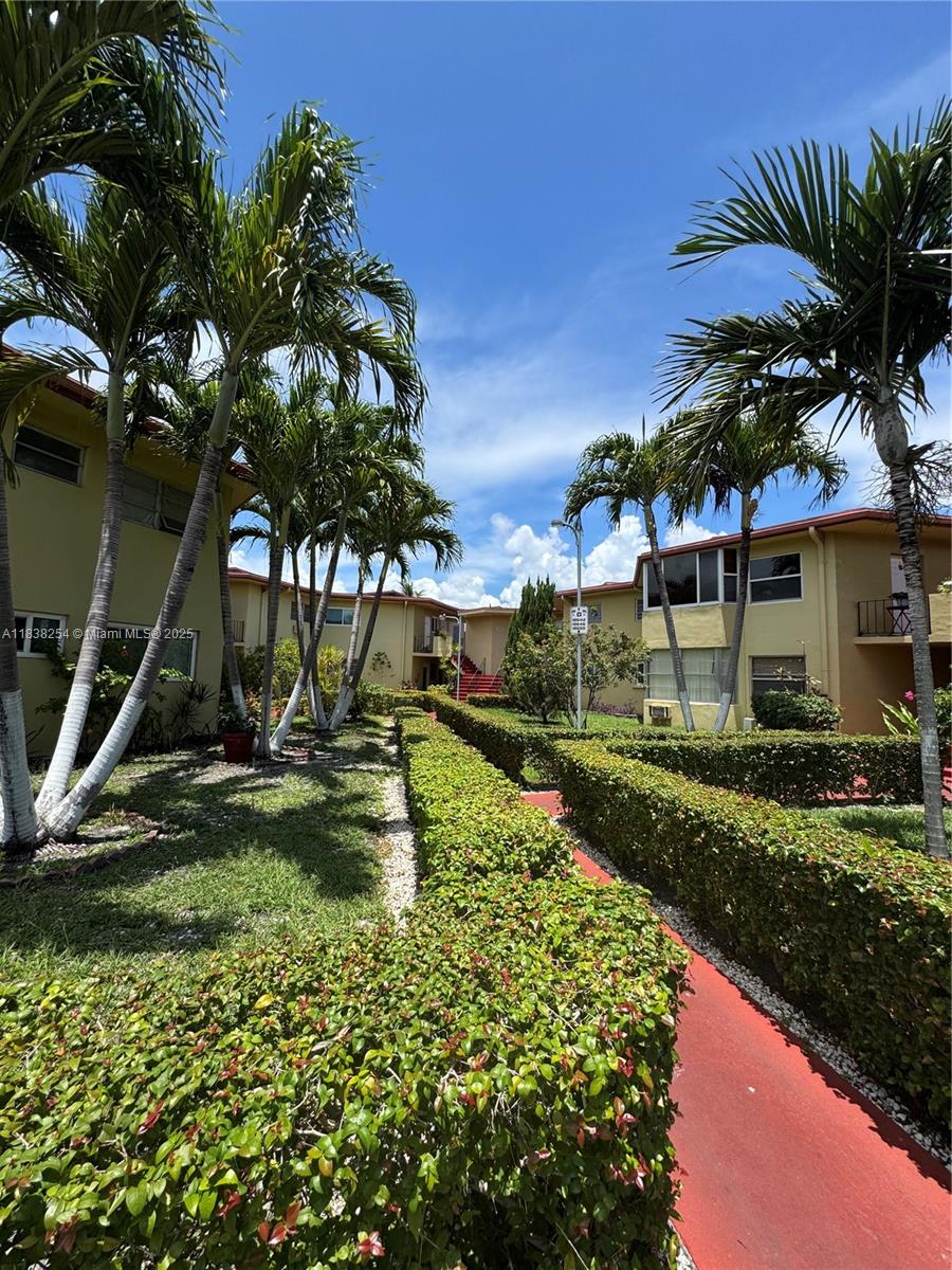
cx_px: 476
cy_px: 635
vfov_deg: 102.1
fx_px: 513
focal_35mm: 14
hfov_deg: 85.7
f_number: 2.2
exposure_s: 1/2208
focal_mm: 2.22
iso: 50
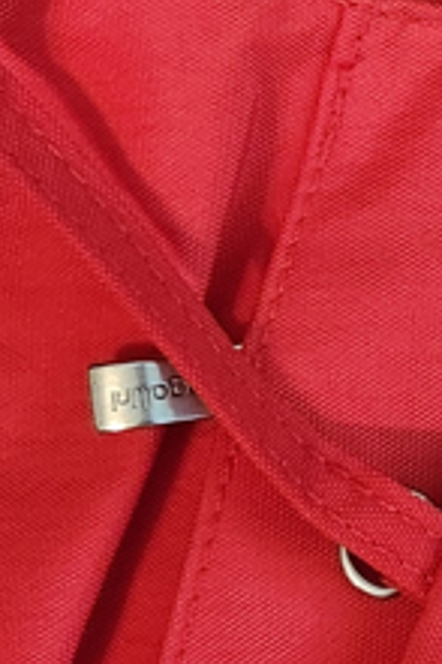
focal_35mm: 130
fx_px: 2398
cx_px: 872
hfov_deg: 9.8
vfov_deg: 15.7
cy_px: 144
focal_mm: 5.4
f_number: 1.8
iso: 640
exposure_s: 1/60
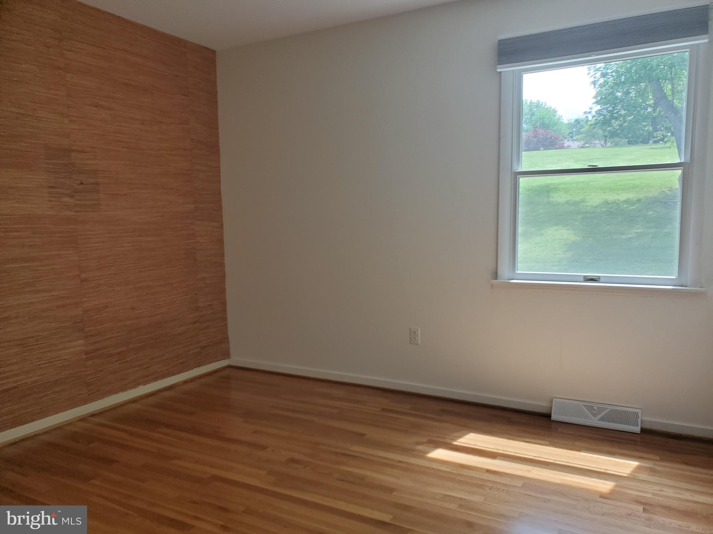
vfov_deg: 53.1
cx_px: 356
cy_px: 267
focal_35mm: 26
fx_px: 536
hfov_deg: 67.3
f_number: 2.4
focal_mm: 4.3
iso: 125
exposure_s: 1/85
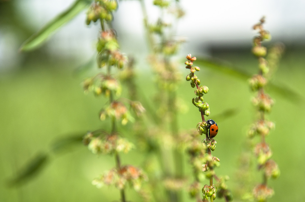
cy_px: 130
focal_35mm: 165
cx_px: 195
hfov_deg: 12.5
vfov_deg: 8.3
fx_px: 1393
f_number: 5.6
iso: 400
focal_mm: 85
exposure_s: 1/2000
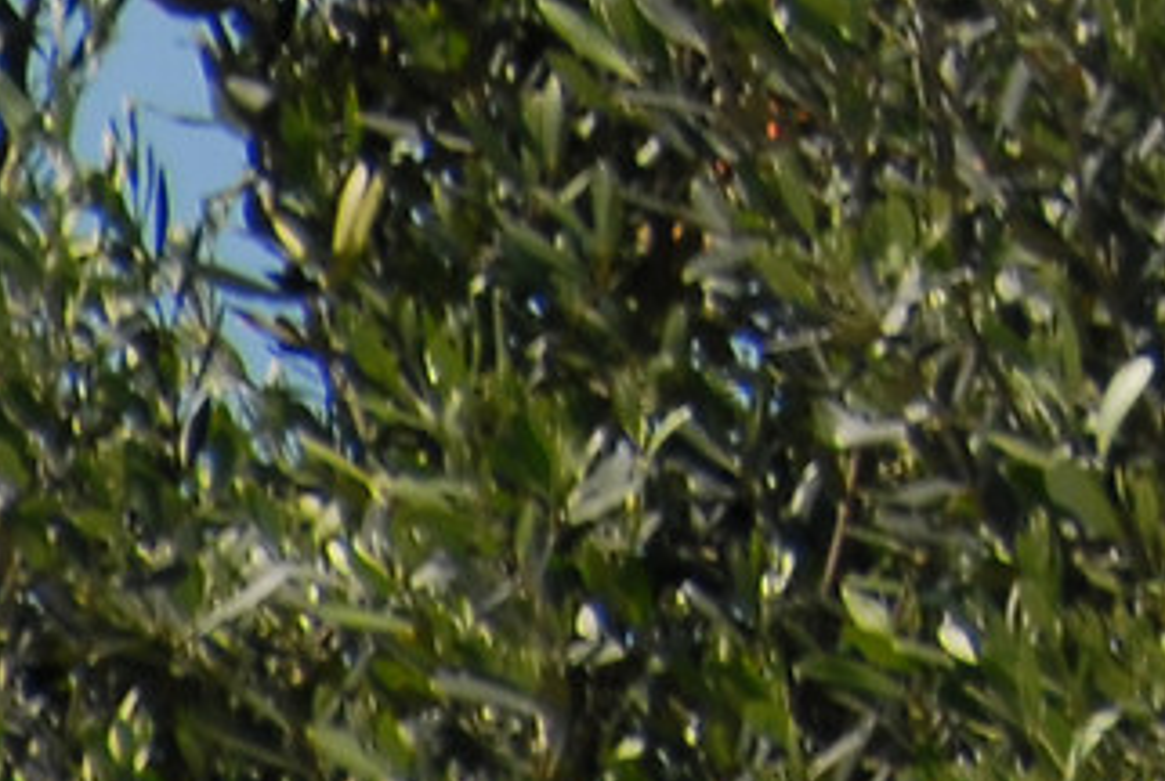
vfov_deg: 0.7
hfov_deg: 1.1
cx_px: 2703
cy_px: -2047
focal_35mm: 1899
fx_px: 61567
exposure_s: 1/320
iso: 100
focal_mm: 170
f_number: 9
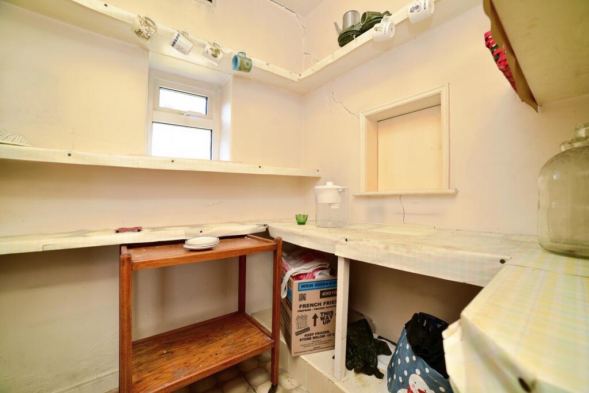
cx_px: 294
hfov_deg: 104.2
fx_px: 229
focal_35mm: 14
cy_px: 196
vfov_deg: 81.2
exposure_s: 1/13
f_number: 8
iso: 320
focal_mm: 14
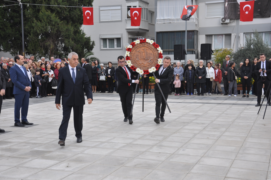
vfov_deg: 25.7
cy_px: 90
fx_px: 395
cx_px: 136
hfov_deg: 37.9
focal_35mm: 52
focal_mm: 35
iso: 200
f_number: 8
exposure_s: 1/60
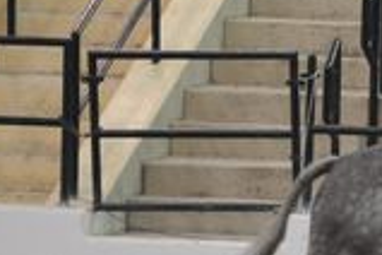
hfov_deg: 2.6
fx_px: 8531
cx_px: 545
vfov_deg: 1.7
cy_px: 168
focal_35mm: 804
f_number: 2.8
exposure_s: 1/400
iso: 6400
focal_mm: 200
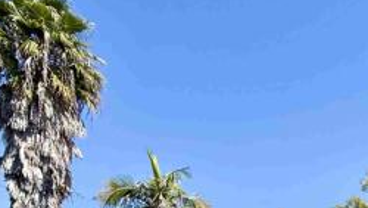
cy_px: 326
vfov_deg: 23.3
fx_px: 381
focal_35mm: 39
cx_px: 406
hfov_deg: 41.1
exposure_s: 1/760
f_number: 2.2
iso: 50
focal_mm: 2.22
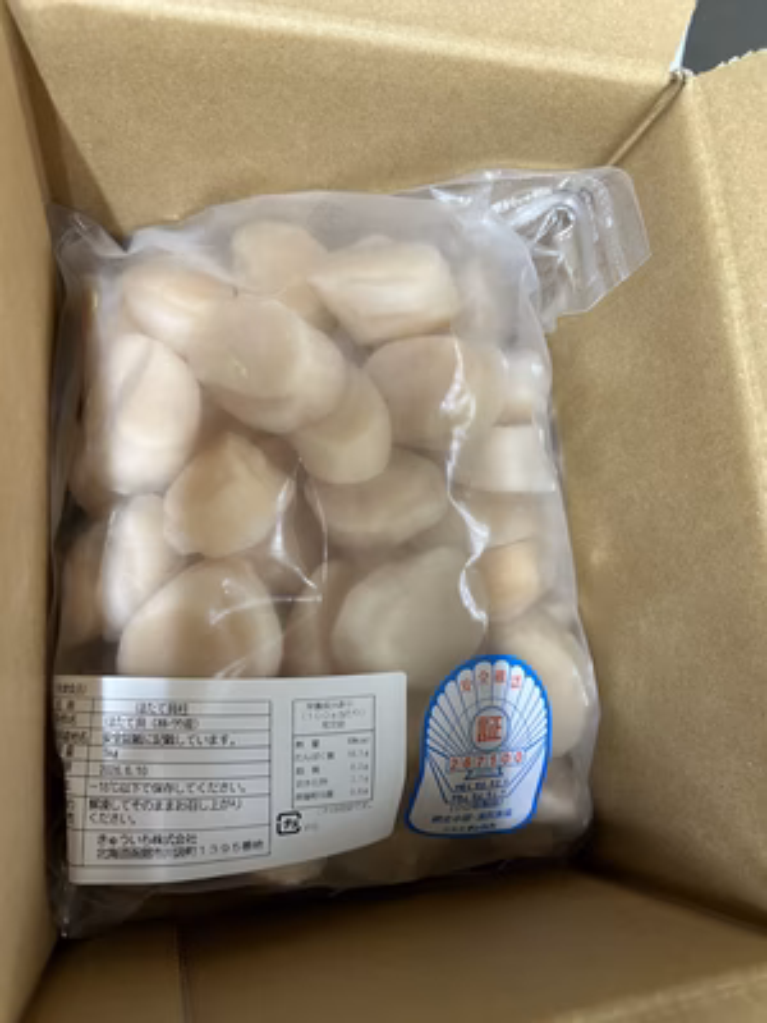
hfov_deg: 53.1
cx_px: 384
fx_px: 768
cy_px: 512
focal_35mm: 26
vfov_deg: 67.3
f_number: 1.5
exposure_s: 1/50
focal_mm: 5.7
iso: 200
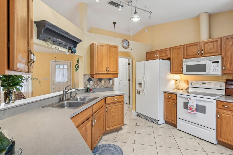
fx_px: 116
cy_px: 78
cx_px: 116
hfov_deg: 90.0
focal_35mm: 18
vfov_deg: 67.4
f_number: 8
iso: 400
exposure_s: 1/8
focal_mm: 18
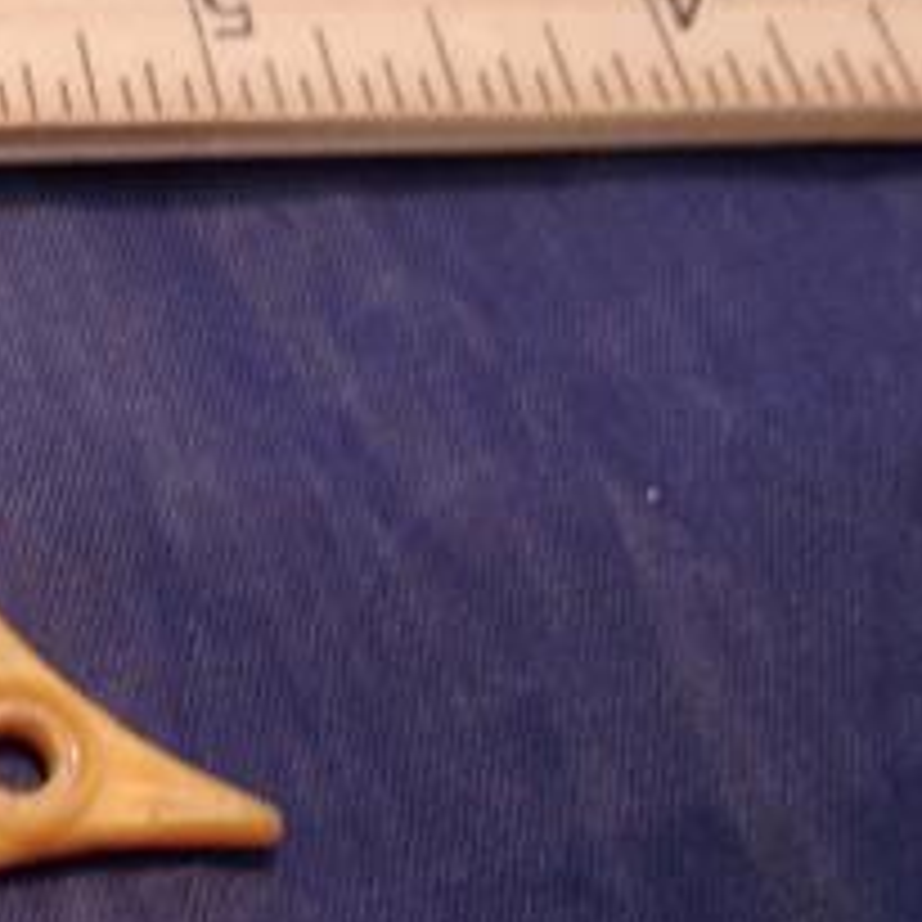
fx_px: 2109
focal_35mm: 70
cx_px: -198
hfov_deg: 22.6
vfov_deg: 24.4
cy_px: 234
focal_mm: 4.9
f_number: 3
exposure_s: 1/30
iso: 400
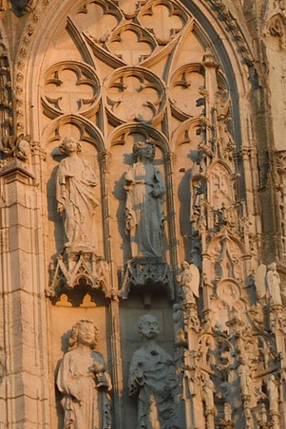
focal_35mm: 298
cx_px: -145
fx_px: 3554
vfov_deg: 6.7
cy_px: -354
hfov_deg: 4.6
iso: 320
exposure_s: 1/200
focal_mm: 56
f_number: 7.1
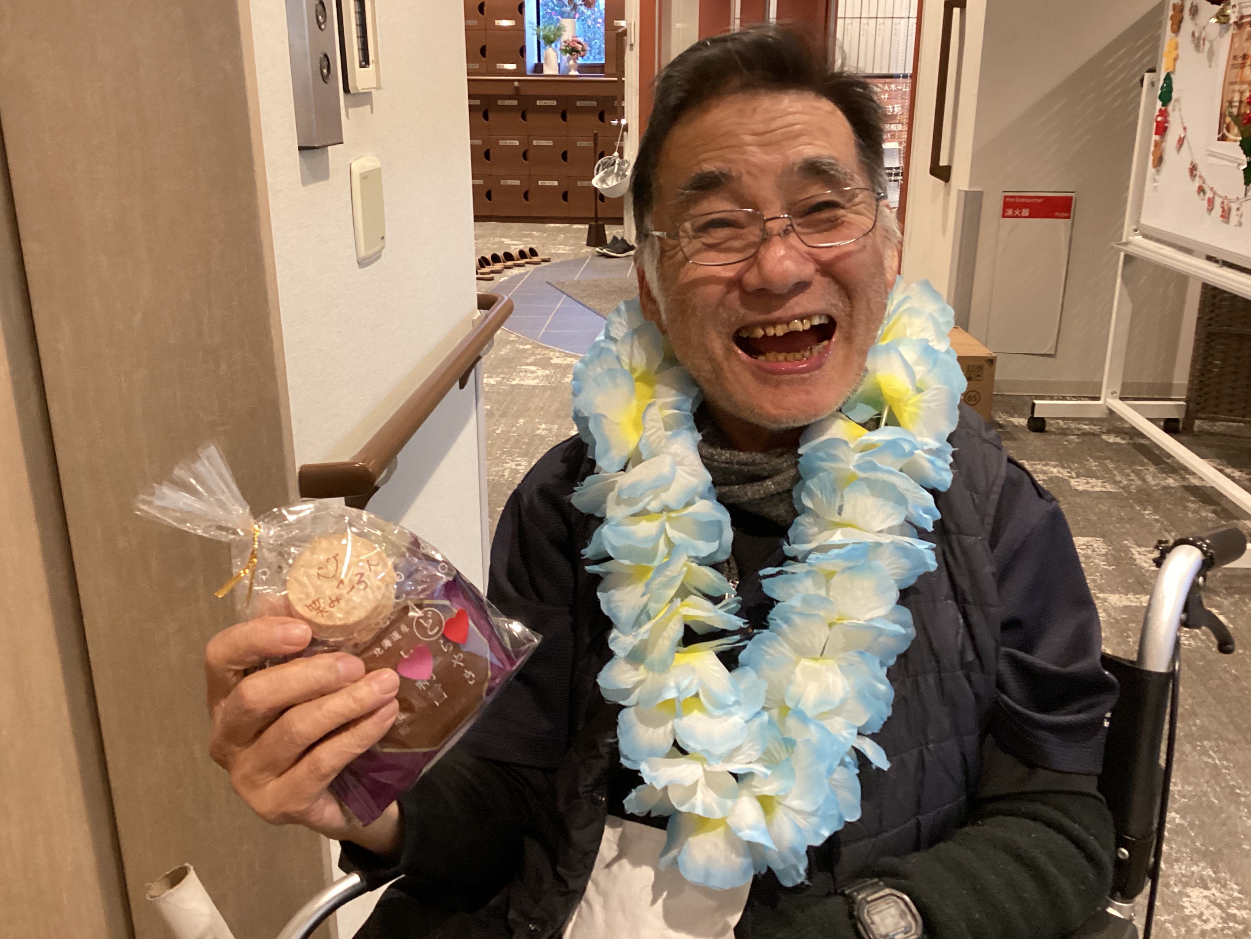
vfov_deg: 44.2
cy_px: 472
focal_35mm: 32
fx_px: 1157
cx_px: 616
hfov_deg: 56.8
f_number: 2.4
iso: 400
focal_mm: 3.3
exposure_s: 1/60
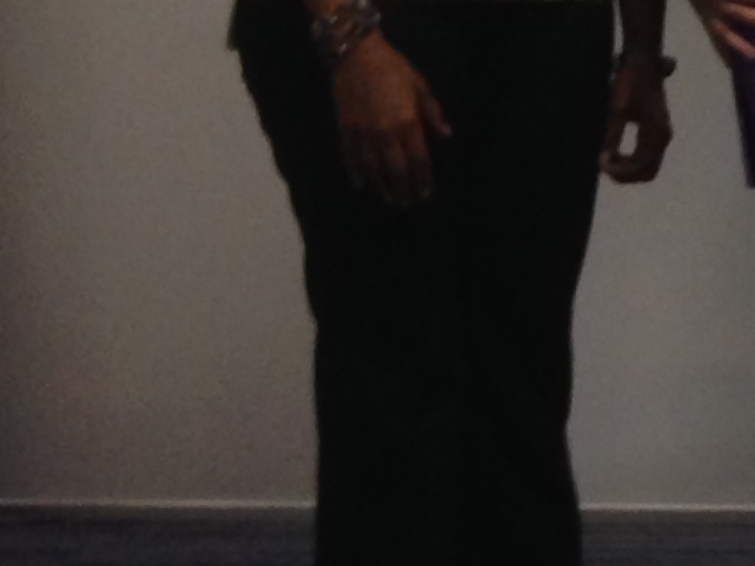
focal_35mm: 203
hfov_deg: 8.3
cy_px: 213
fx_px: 4427
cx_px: 2247
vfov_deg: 7.3
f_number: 2.4
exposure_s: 1/20
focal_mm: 4.12
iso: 100
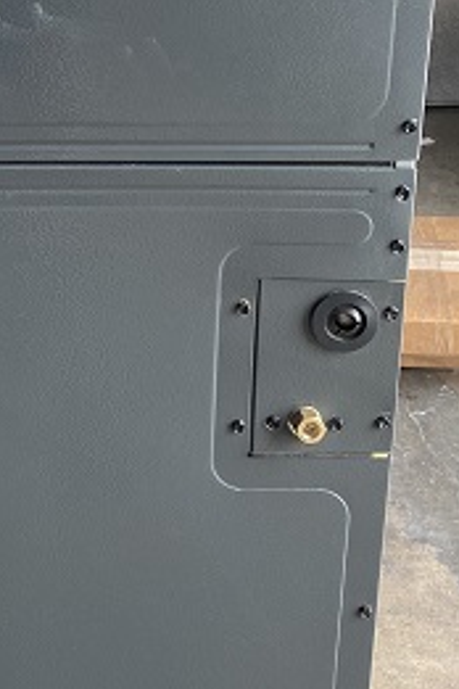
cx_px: -82
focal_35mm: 83
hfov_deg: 15.9
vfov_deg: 23.7
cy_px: 55
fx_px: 1587
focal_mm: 4.25
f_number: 1.8
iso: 80
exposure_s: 1/120
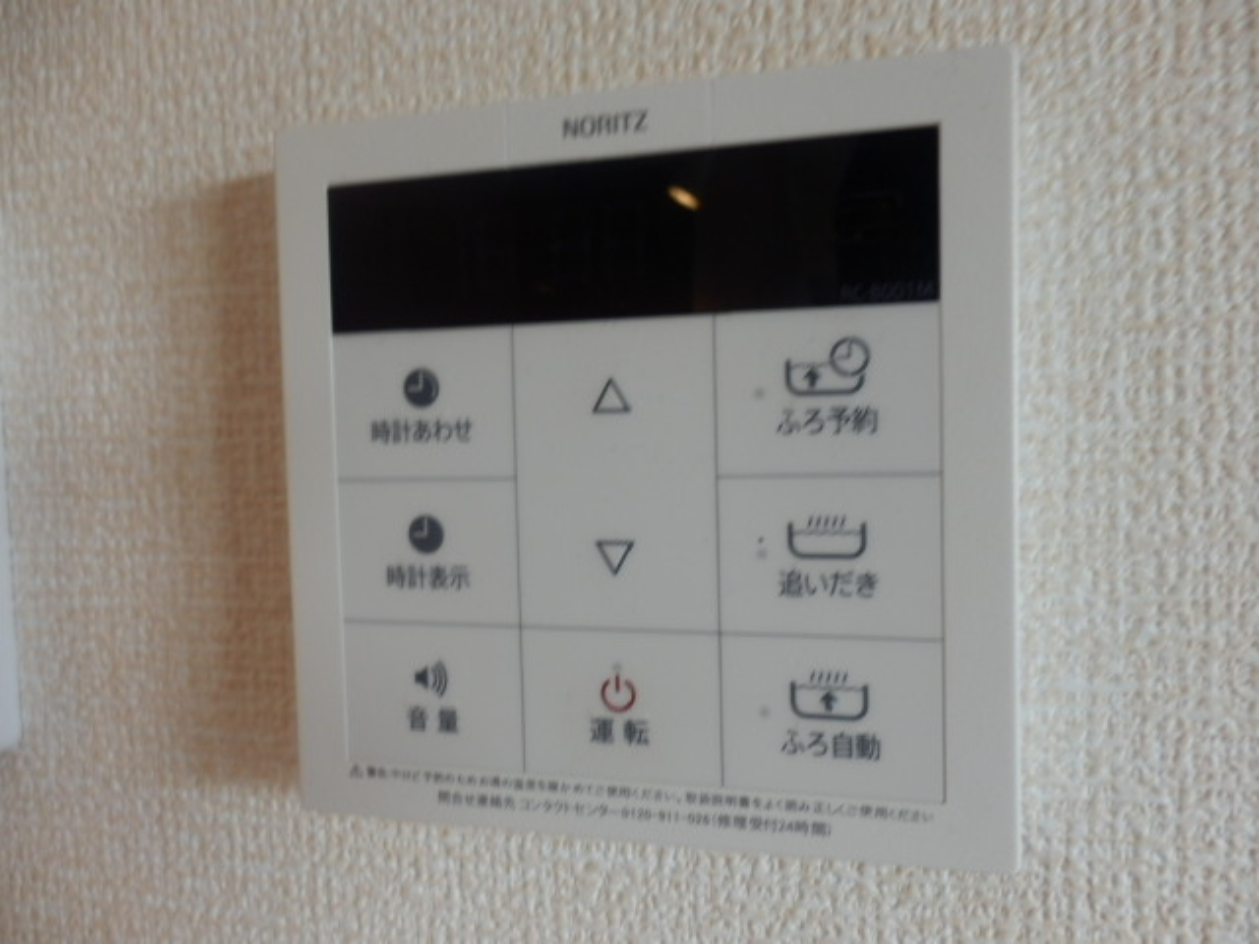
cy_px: 472
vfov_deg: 56.8
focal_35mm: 24
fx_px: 873
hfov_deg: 71.6
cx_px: 630
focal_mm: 4.2
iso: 125
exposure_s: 1/30
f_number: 3
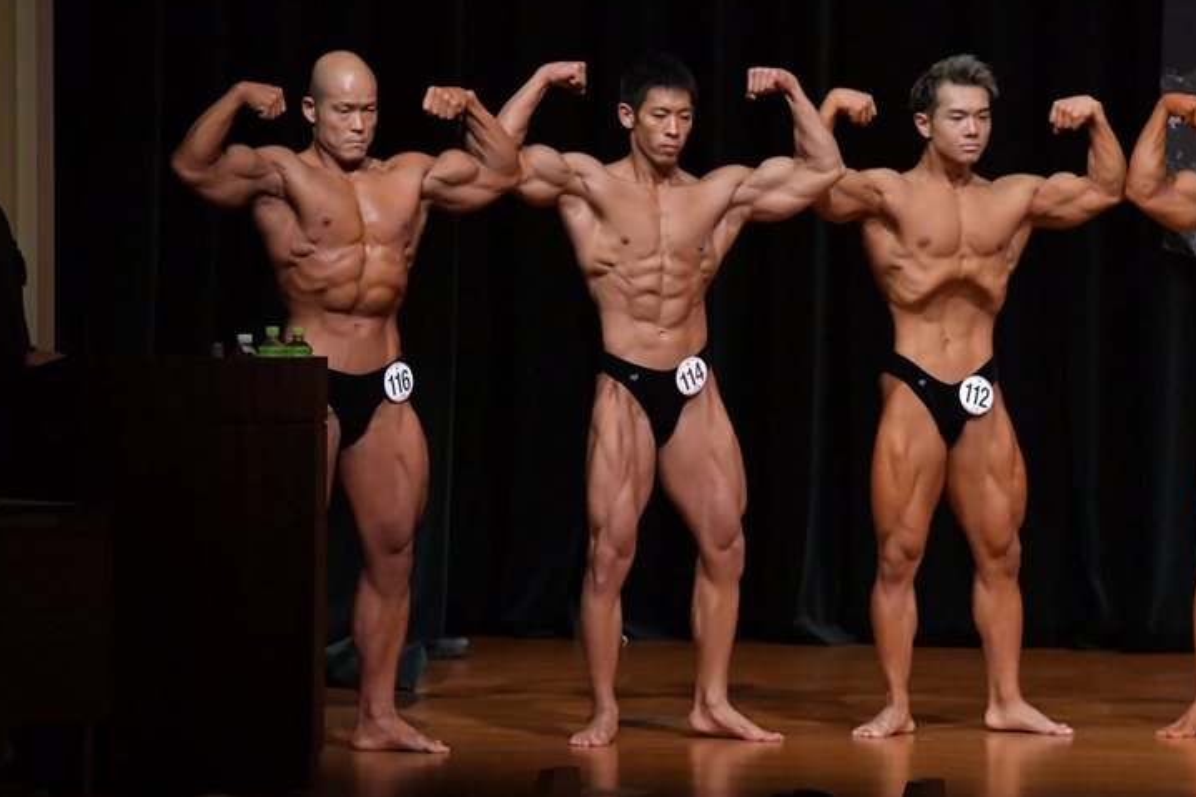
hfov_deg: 7.1
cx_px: 600
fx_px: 9665
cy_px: 411
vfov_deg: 4.7
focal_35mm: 291
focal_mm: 180
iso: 5000
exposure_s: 1/400
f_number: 5.6
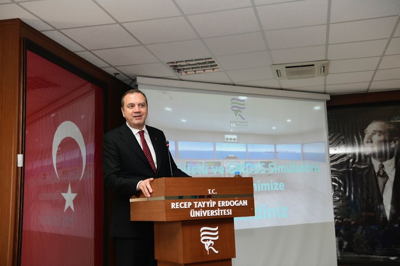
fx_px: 489
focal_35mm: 44
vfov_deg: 30.5
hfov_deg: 44.5
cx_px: 200
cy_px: 133
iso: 1000
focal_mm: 44
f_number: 4.5
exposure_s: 1/60
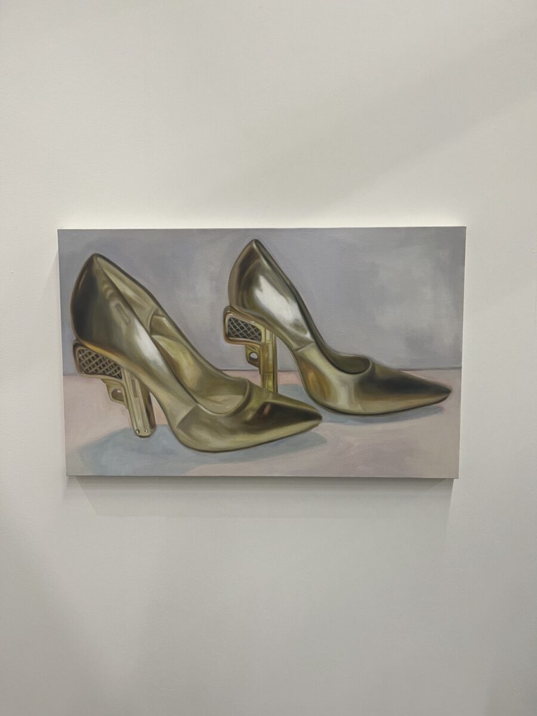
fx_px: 538
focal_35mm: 26
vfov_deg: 67.3
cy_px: 358
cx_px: 268
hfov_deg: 53.1
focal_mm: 5.1
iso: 100
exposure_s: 1/49
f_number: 1.6
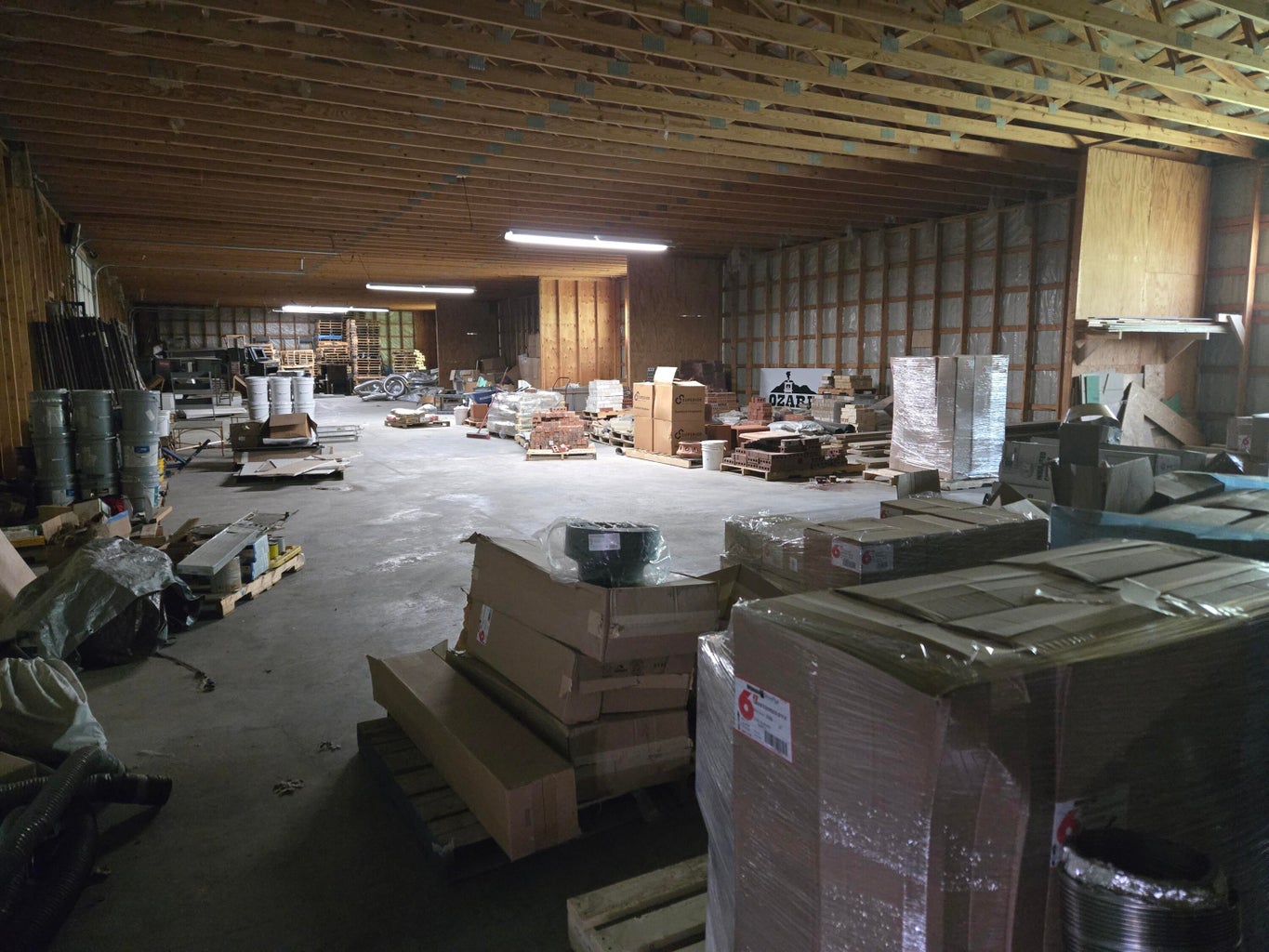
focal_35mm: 23
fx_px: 843
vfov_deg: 58.9
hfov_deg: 73.9
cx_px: 634
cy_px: 476
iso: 1250
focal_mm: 5.4
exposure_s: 1/60
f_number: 1.8
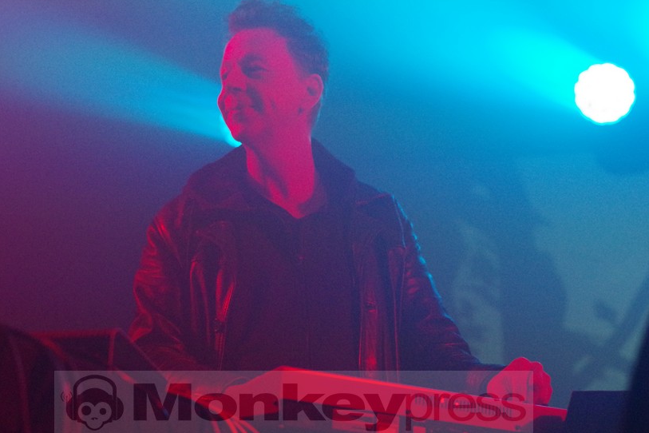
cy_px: 195
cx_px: 294
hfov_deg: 24.5
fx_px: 1496
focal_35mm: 83
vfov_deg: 16.5
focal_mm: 50
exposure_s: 1/500
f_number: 2.5
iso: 3200
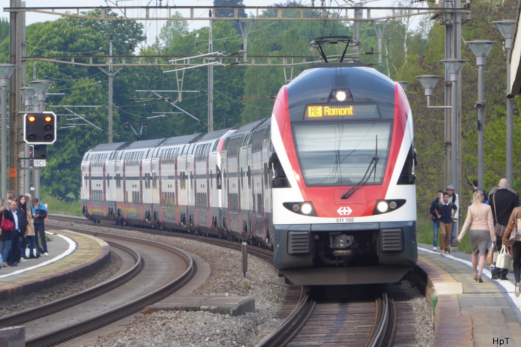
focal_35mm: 403
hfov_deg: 5.1
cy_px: 162
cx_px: 261
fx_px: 5833
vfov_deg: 3.4
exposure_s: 1/80
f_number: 6
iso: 160
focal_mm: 62.1
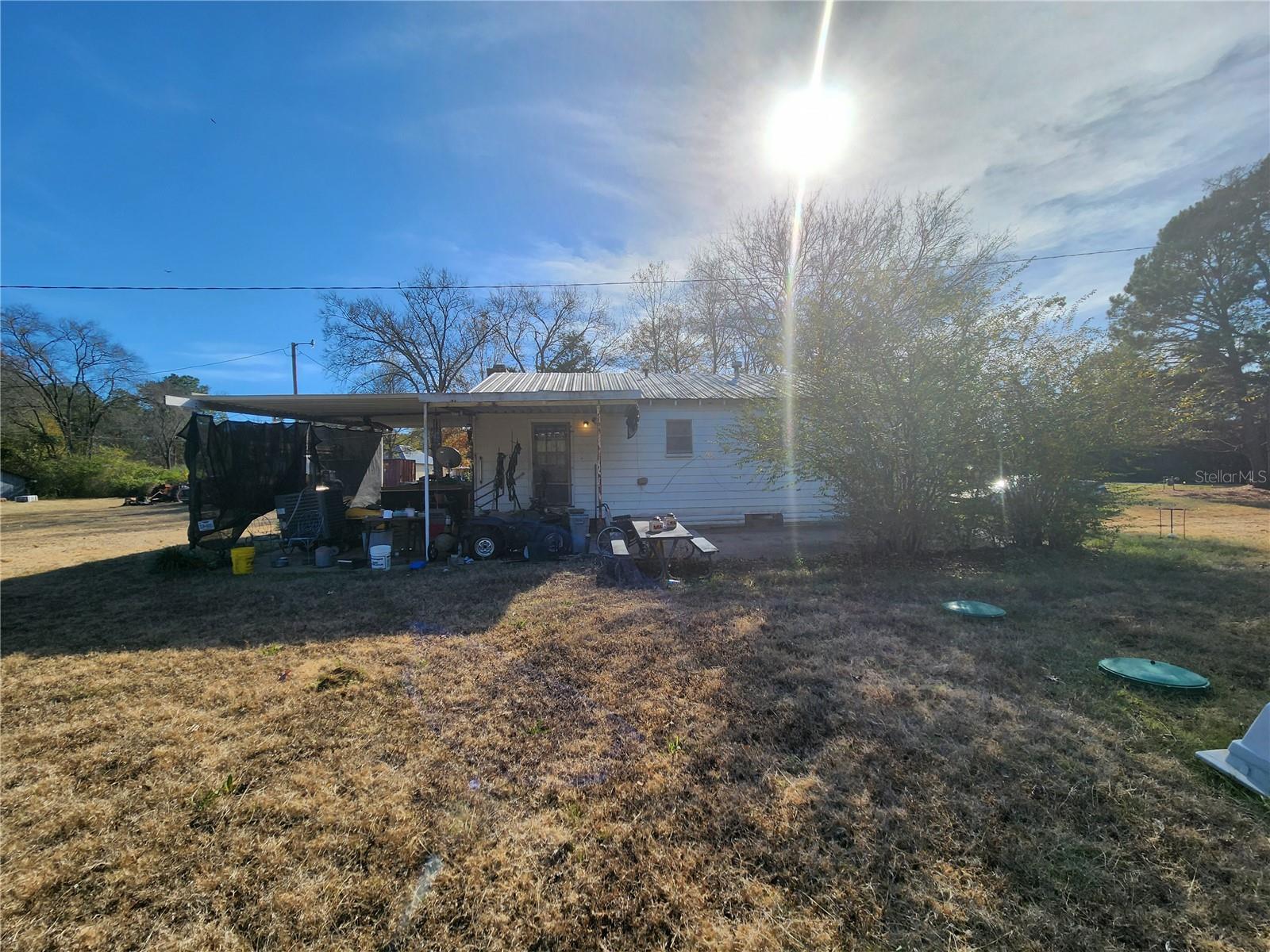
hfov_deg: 106.2
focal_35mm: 13
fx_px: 477
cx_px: 635
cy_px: 476
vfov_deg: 89.9
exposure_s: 1/2339
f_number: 2.2
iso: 50
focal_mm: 2.2
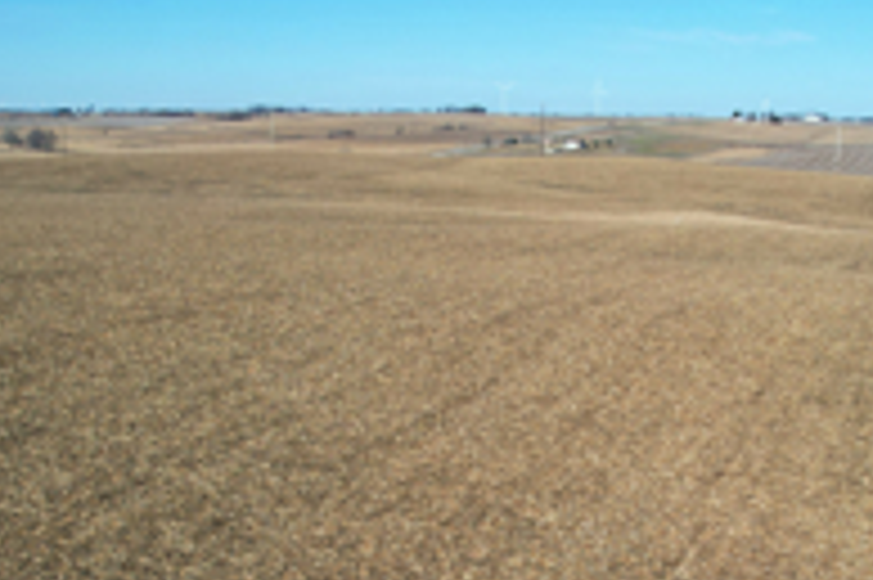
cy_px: 584
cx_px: 562
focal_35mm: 51
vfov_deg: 25.1
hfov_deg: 38.6
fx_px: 1236
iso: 110
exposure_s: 1/2500
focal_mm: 8.38
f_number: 2.8
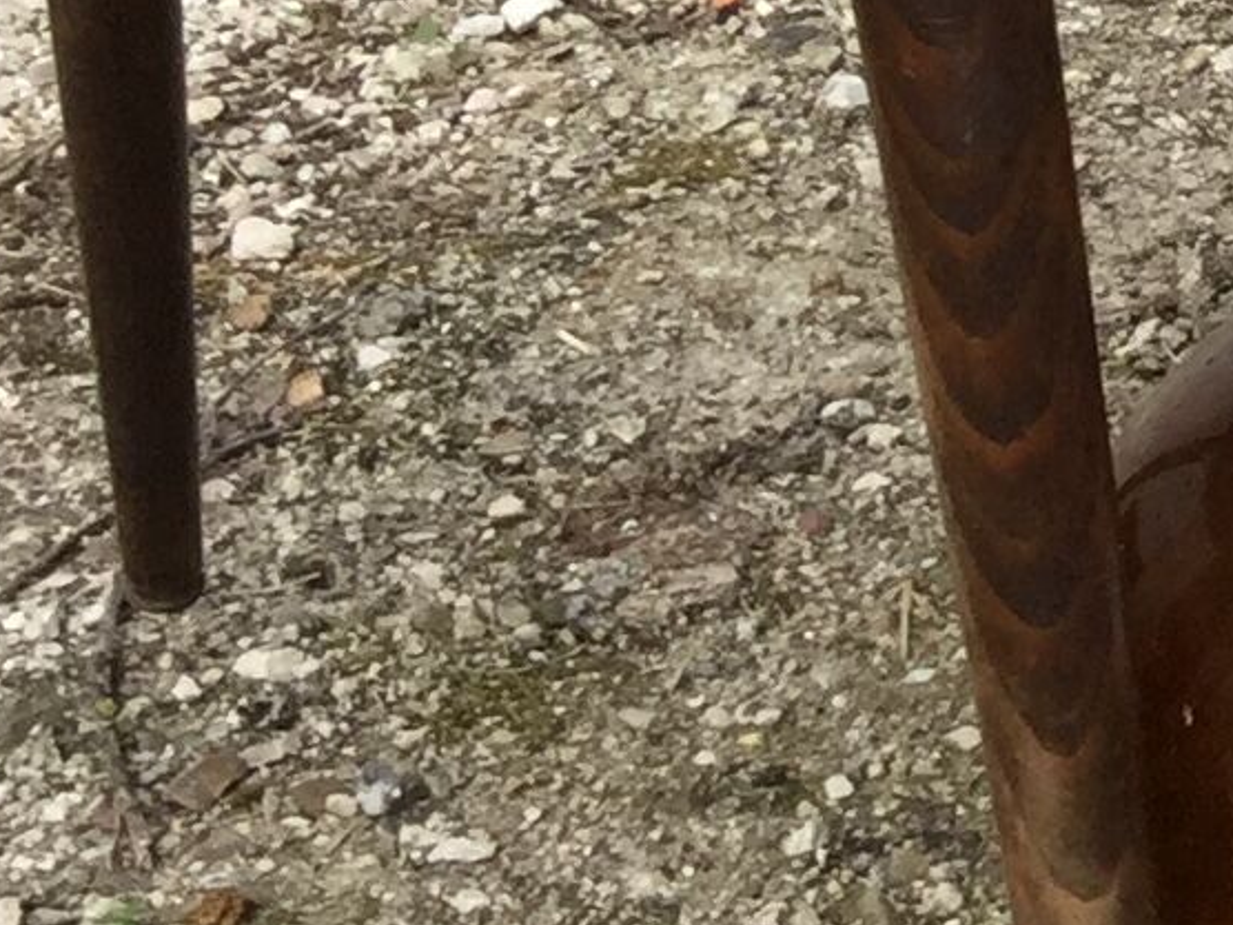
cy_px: -501
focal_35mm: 182
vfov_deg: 8.0
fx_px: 6483
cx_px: 2668
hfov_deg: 9.9
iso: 25
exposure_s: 1/50
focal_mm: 3.3
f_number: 2.4
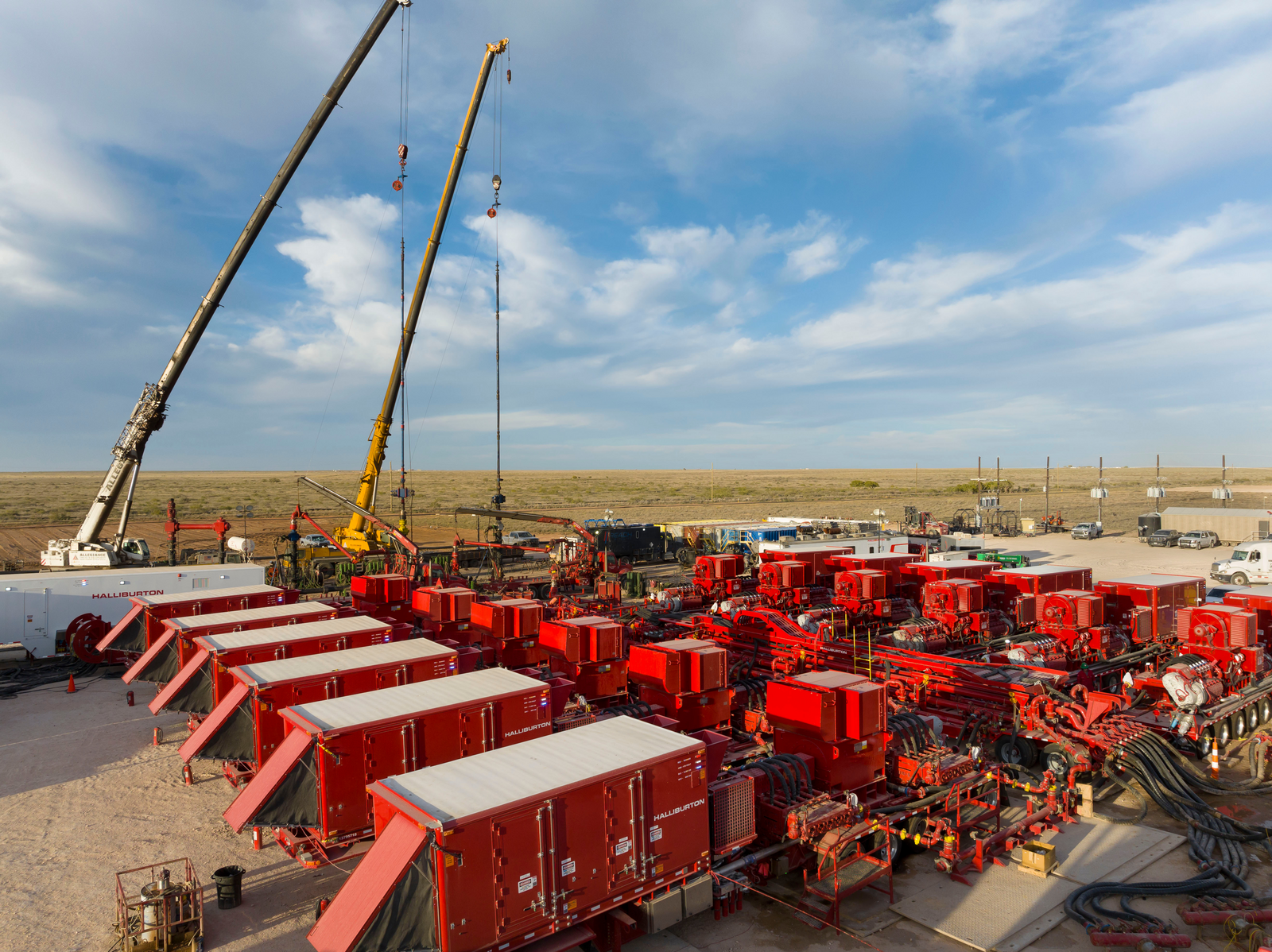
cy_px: 476
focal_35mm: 24
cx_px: 636
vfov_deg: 56.8
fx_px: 881
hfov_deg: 71.6
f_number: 4.5
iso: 100
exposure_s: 1/60
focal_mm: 12.29
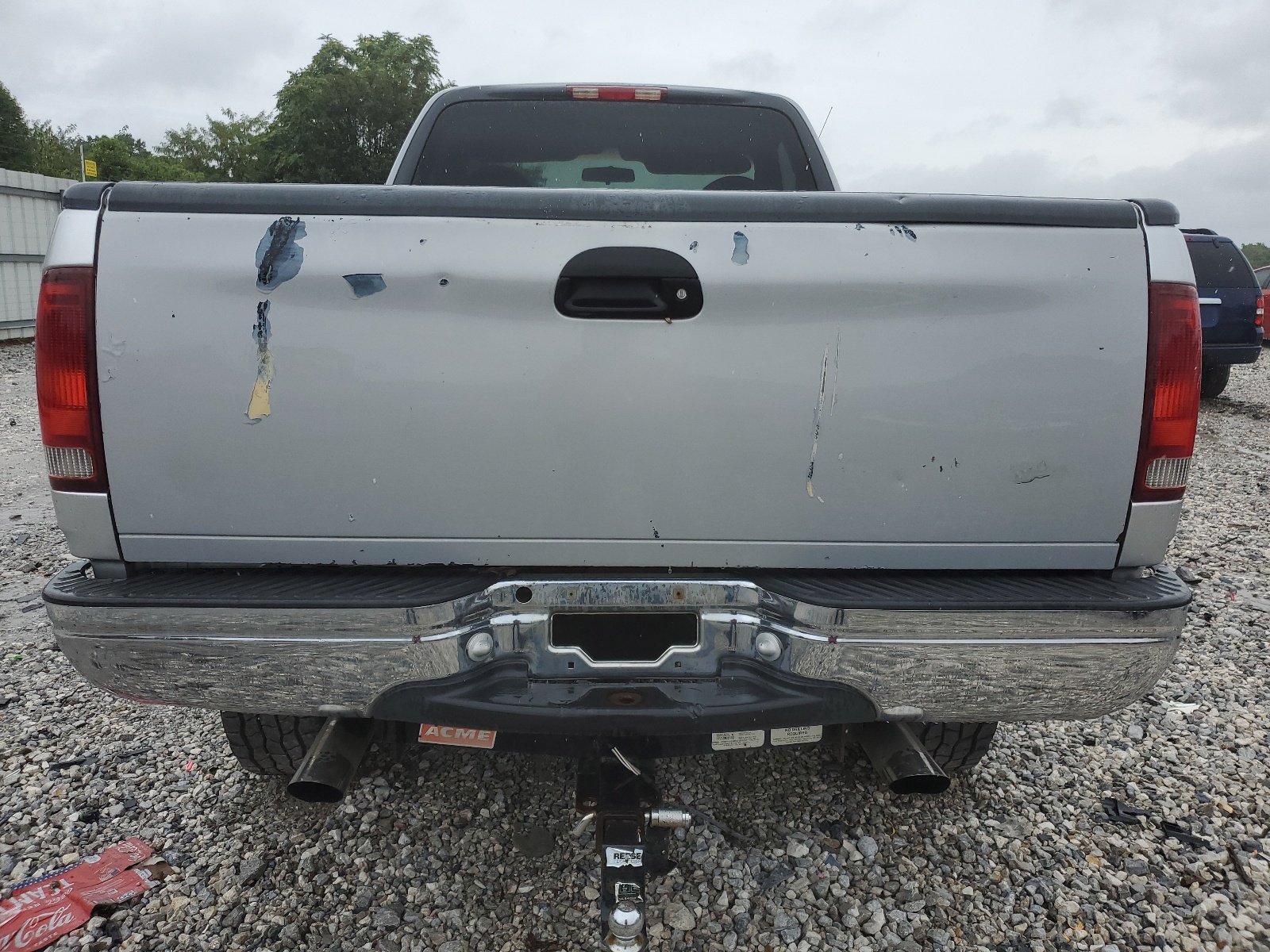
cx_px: 635
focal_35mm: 26
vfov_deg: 53.1
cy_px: 476
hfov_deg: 67.3
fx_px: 954
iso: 50
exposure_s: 1/2000
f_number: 1.5
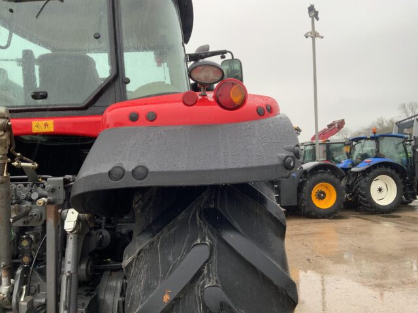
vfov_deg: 48.2
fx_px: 350
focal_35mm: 29
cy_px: 156
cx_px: 209
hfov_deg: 61.7
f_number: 1.8
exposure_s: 1/122
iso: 64
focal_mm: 3
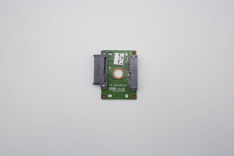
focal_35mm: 23
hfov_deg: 76.1
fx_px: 149
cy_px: 78
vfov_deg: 55.1
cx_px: 117
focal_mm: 15
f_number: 6.4
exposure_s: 1/480
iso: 1250
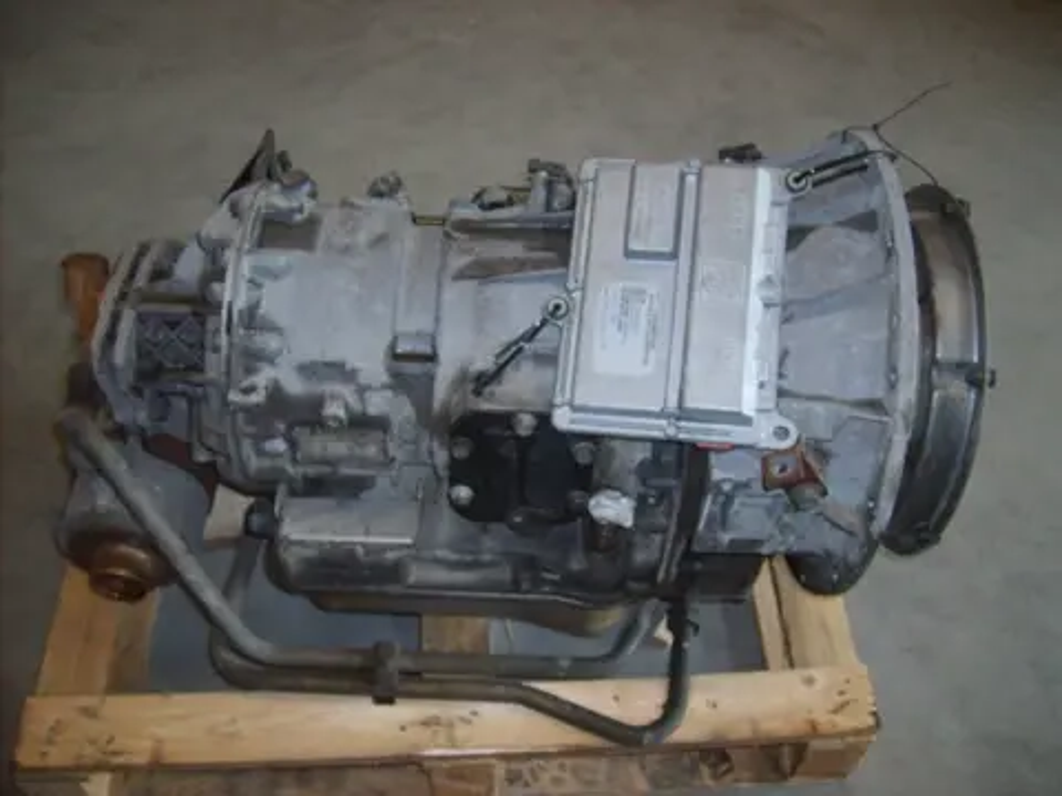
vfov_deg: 40.7
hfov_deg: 52.6
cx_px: 531
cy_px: 398
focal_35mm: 35
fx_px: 1074
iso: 100
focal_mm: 5.8
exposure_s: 1/45
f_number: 2.8
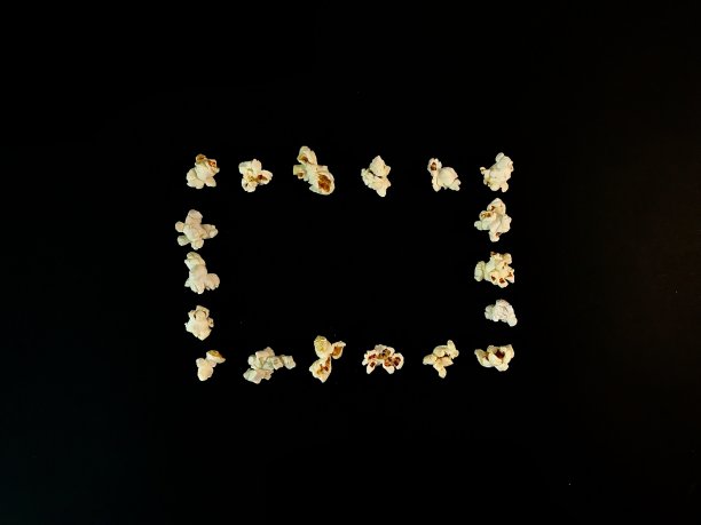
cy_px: 262
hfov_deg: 63.4
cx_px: 350
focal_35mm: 28
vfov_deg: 49.7
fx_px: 567
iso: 40
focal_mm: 3.99
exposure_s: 1/20
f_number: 1.8
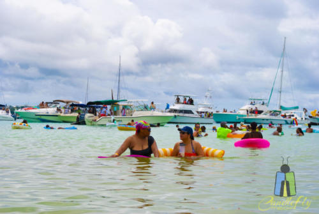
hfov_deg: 24.6
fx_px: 732
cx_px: 160
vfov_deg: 16.6
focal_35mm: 82
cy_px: 107
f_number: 10
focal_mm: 55
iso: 100
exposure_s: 1/400
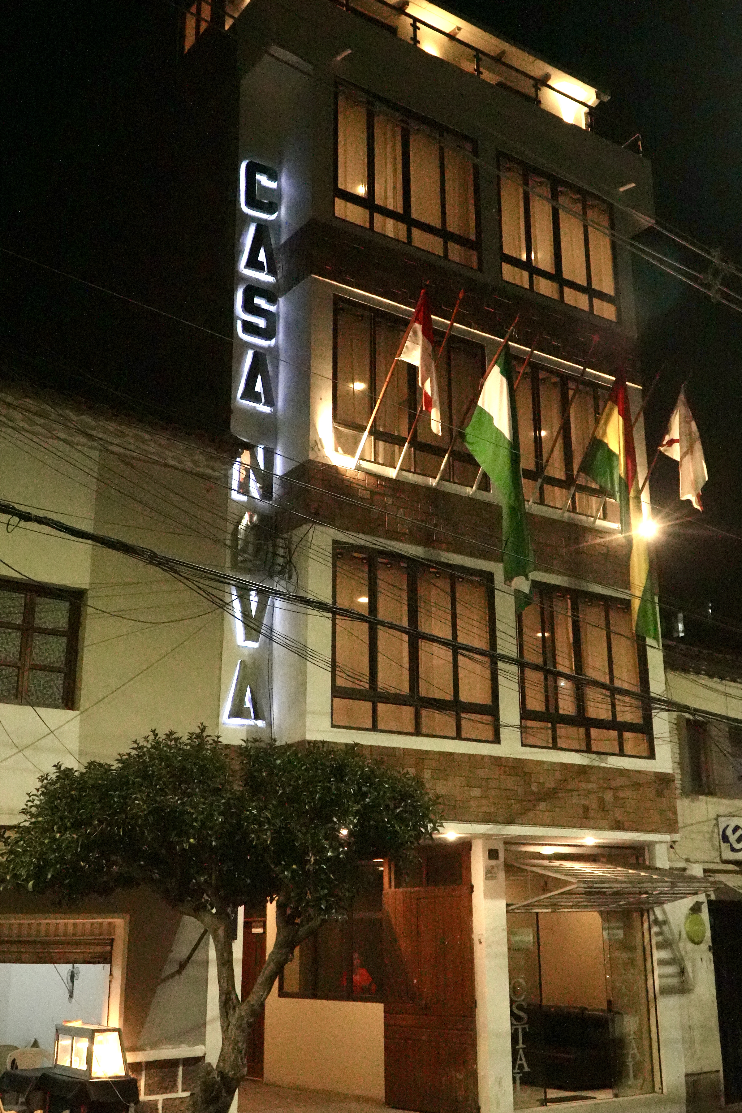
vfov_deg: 54.4
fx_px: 1082
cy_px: 534
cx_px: 413
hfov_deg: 37.8
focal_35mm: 35
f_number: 4
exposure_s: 1/640
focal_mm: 20
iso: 6400
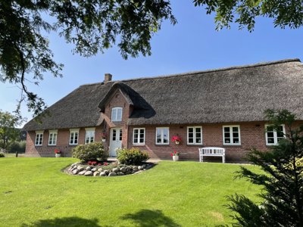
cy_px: 114
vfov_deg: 53.1
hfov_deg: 67.3
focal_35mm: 26
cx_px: 152
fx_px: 228
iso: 32
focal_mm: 4.2
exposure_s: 1/2304
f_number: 1.6
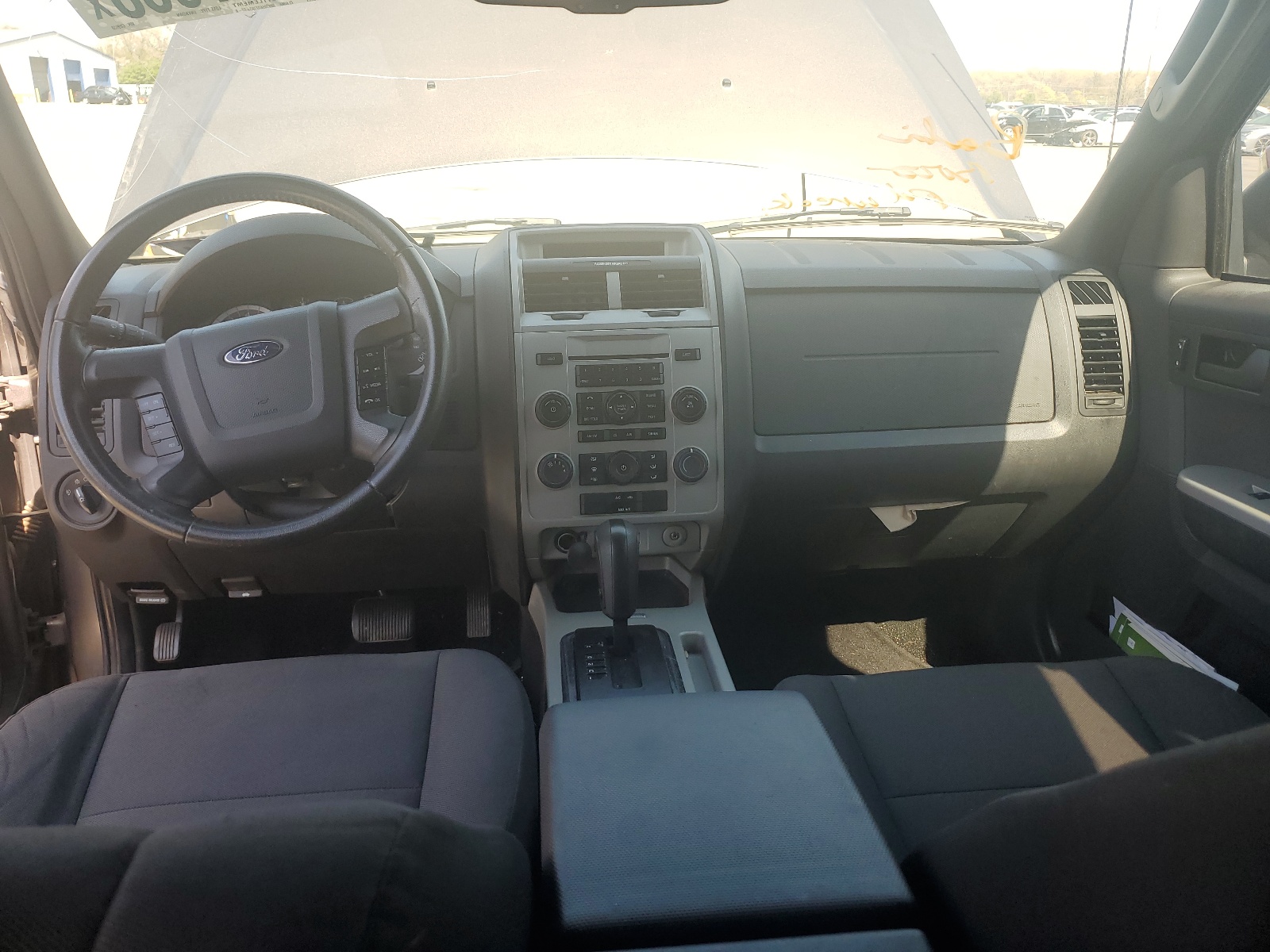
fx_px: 954
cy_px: 476
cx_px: 635
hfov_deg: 67.3
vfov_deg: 53.1
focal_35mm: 26
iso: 50
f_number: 1.5
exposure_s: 1/345
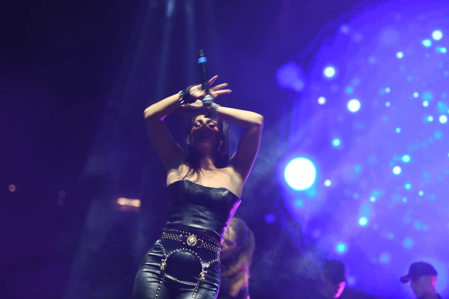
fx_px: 1621
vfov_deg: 10.5
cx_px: 224
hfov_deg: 15.8
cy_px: 150
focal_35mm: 130
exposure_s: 1/60
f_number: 3.5
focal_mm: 130
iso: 1250
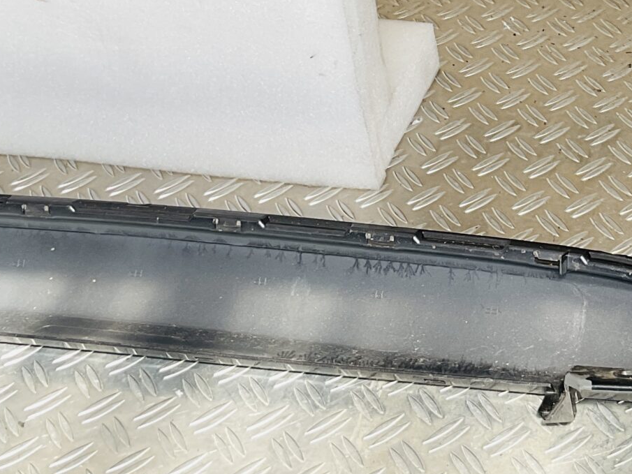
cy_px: -58
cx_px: 615
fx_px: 1497
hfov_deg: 23.0
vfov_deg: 17.3
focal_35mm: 82
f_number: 1.8
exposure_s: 1/425
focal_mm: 3
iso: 16
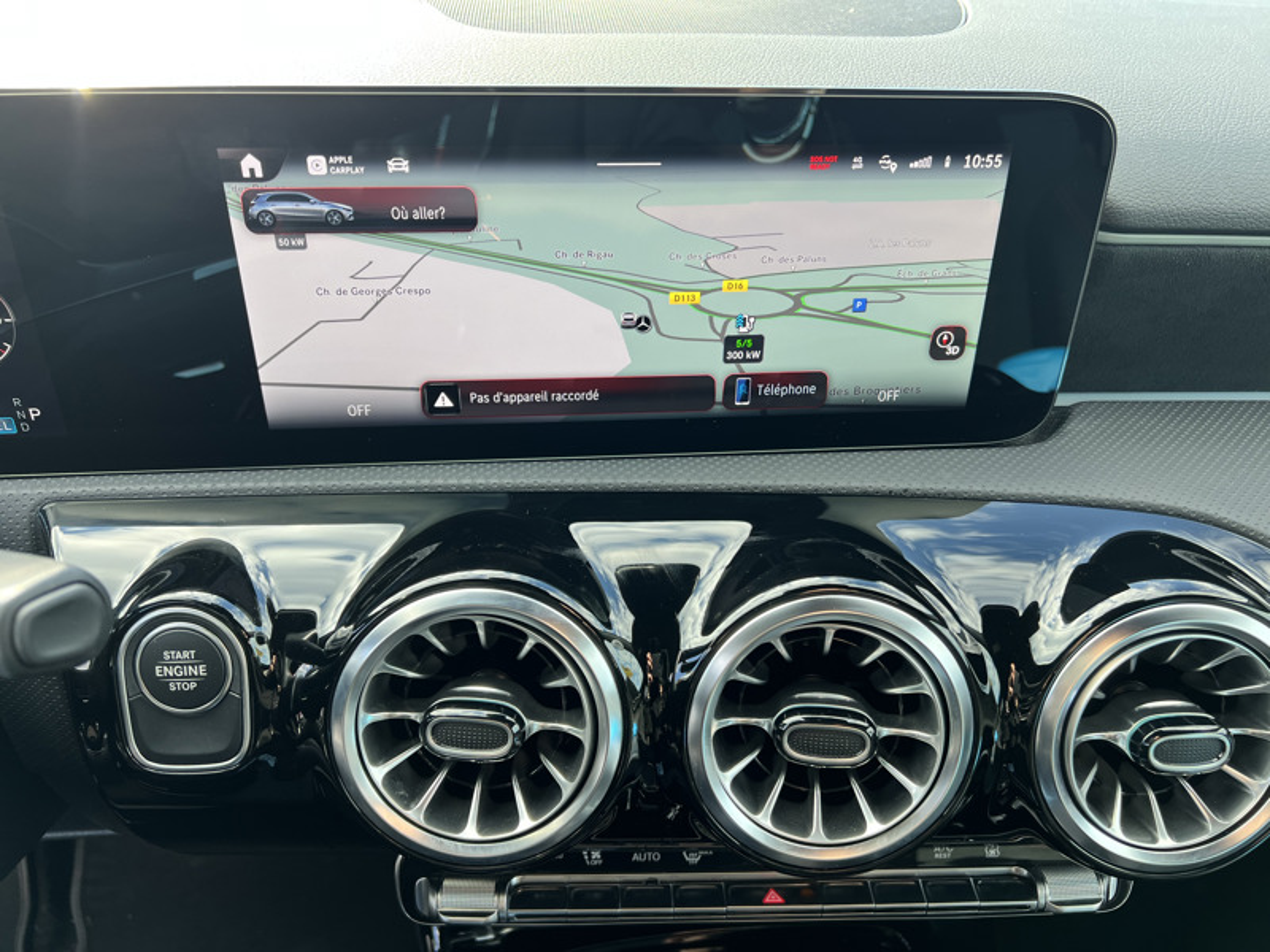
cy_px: 476
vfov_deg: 53.1
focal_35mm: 26
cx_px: 635
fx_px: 954
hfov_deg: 67.3
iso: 32
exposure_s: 1/140
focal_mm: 5.7
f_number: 1.5
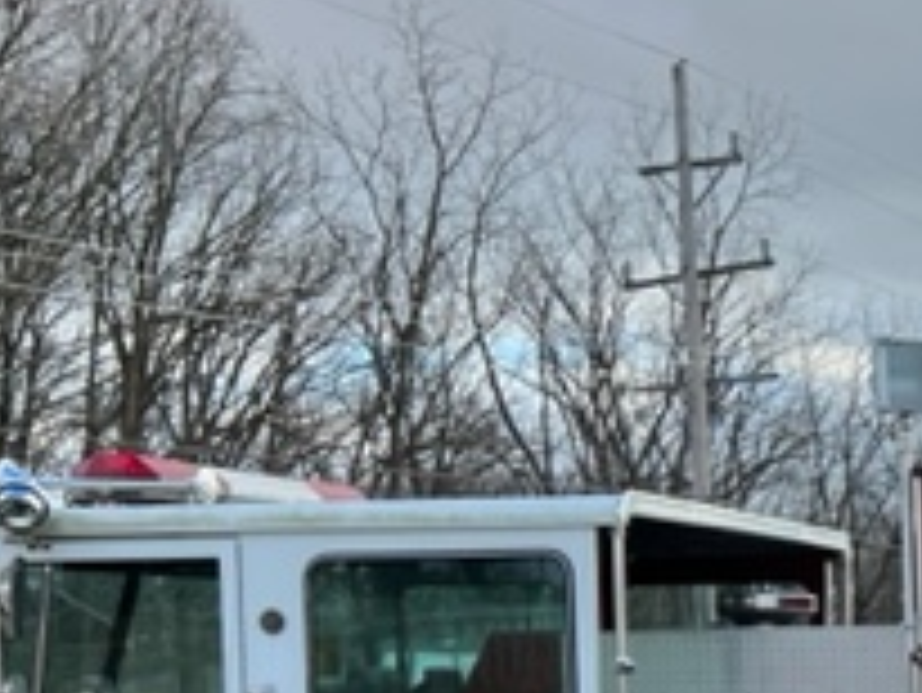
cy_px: 729
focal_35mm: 81
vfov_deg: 17.7
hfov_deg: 21.2
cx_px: 1286
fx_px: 2159
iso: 50
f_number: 1.5
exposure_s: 1/1531
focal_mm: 5.7
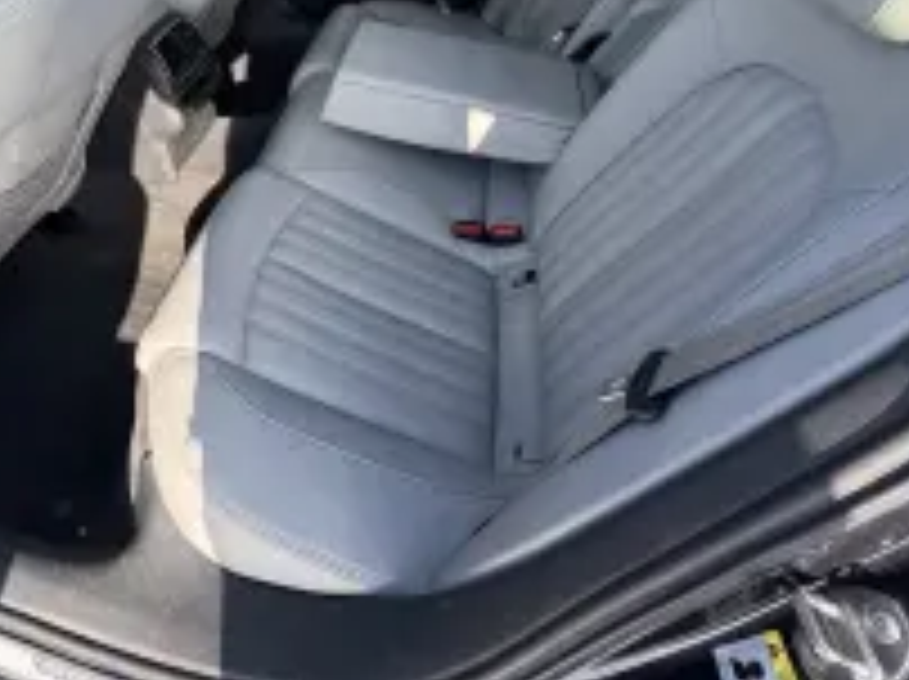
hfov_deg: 67.6
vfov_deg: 49.6
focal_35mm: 25
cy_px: 86
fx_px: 656
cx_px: 306
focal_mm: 2.22
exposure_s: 1/176
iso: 40
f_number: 2.2
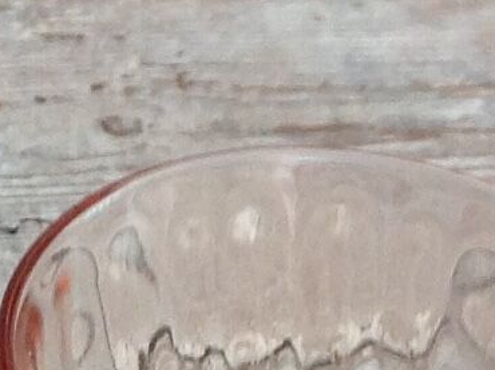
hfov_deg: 7.6
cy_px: 586
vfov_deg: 6.0
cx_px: -638
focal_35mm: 245
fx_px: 3501
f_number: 2.4
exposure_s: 1/24
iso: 50
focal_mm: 4.28
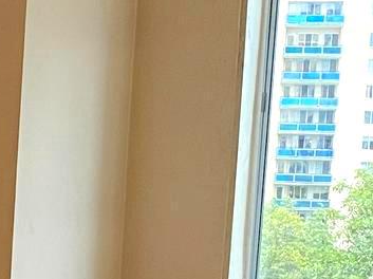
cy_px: 405
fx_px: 1625
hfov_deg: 12.3
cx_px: -219
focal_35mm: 151
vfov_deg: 9.6
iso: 100
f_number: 1.8
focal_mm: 4.25
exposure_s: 1/60
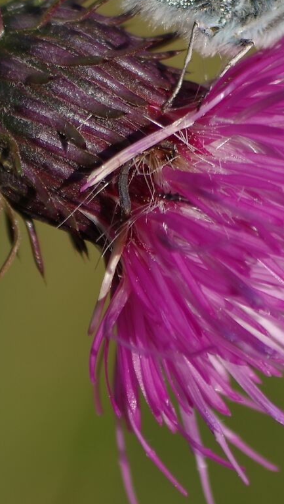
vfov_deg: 1.5
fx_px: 19644
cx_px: 120
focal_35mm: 1467
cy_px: 62
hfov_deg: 0.8
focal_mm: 300
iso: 200
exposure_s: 1/500
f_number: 8
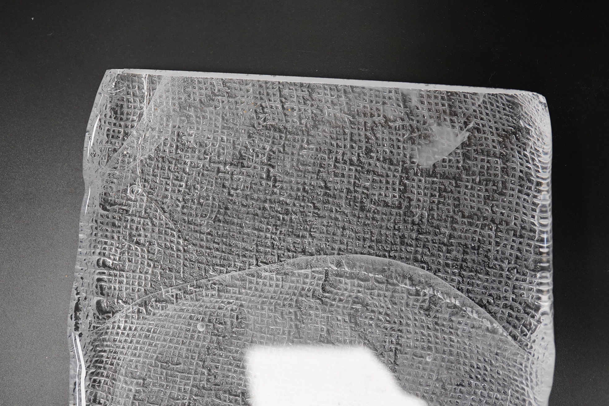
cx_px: 304
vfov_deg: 29.9
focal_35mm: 45
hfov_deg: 43.6
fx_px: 761
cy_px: 203
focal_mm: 30
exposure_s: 1/200
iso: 2500
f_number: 4.5
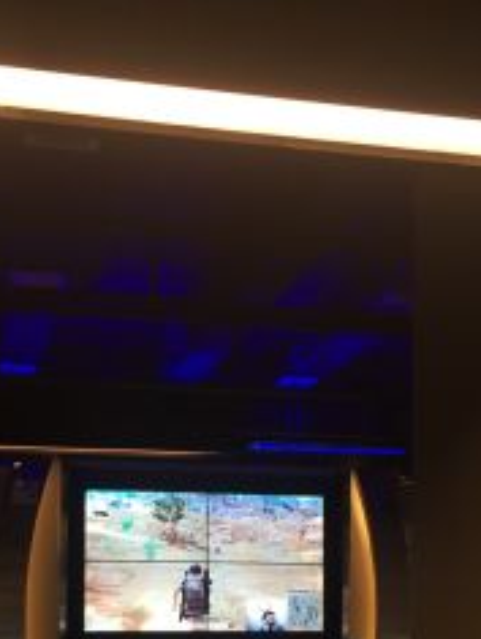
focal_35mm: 53
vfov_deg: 34.0
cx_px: 192
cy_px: 582
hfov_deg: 27.5
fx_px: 979
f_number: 2.2
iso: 80
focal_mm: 4.15
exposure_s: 1/33
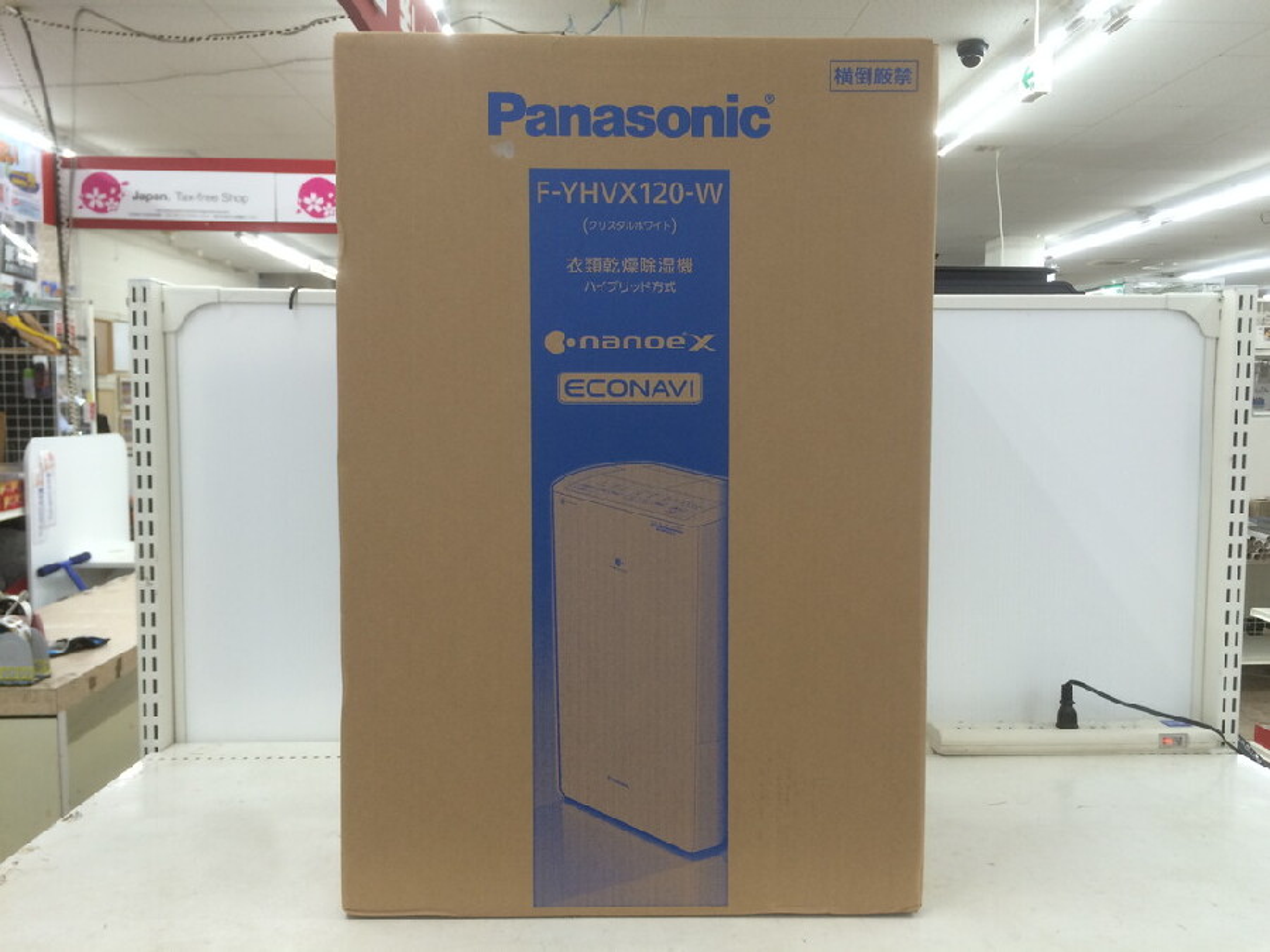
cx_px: 635
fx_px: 1064
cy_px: 476
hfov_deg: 61.7
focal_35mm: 29
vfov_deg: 48.2
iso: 40
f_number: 2.2
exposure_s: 1/40
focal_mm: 4.15
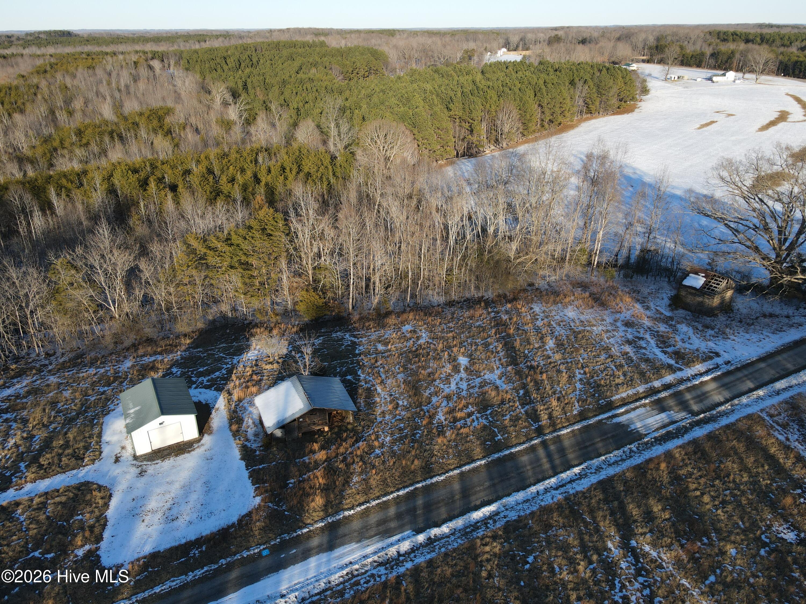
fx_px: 559
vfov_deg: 56.8
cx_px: 403
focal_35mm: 24
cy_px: 302
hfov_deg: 71.6
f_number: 2.8
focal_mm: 4.5
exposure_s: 1/350
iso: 100
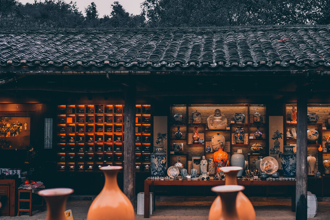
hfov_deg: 41.7
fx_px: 431
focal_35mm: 47
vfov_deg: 28.6
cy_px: 118
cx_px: 203
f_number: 2.4
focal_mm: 35
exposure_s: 1/125
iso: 100
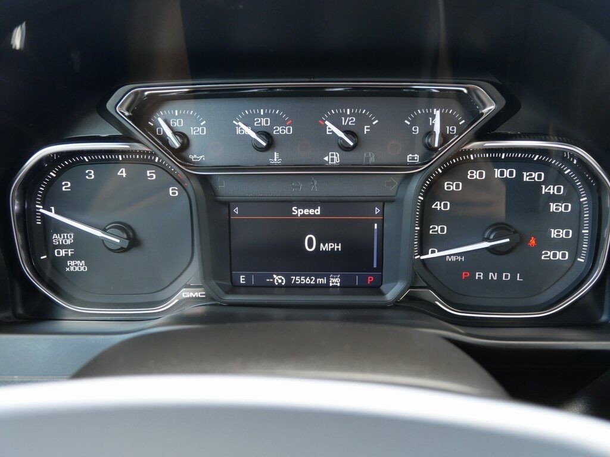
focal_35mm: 26
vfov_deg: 53.1
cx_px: 305
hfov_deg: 67.3
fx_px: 458
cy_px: 228
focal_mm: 13
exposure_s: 1/60
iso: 500
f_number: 3.6
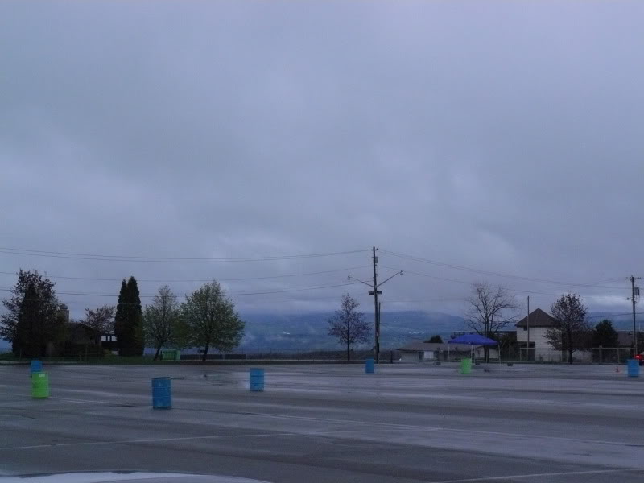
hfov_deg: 30.3
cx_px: 322
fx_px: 1191
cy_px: 242
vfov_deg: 22.9
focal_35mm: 64
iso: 400
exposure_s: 1/500
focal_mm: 10.7
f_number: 8
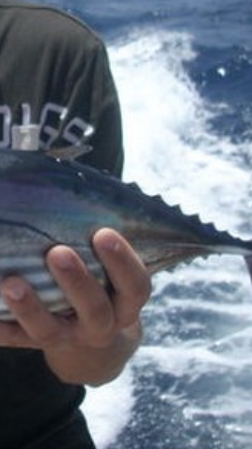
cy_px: 100
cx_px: -68
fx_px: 1035
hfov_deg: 13.4
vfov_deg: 24.1
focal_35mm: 87
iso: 64
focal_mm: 6.2
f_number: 5.6
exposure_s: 1/402
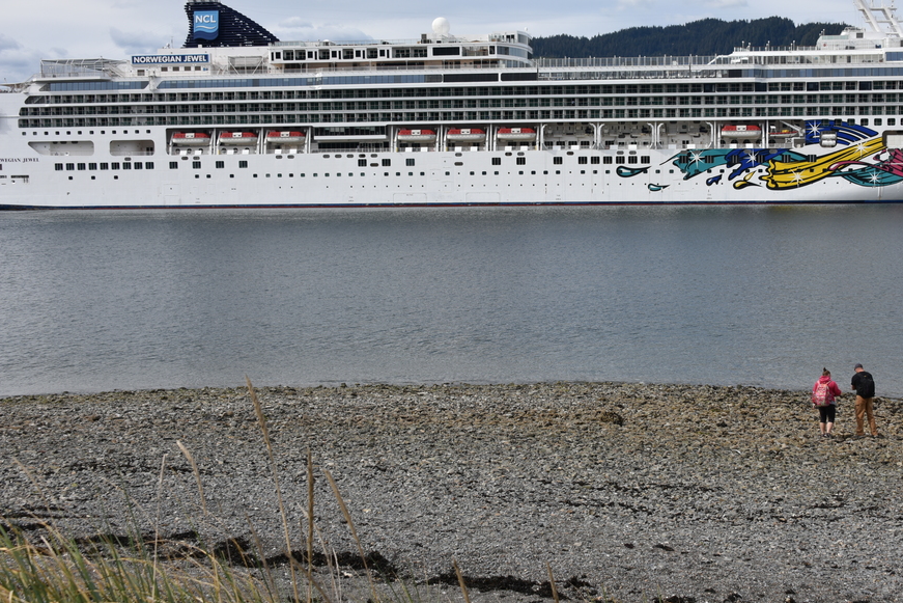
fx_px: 1179
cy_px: 275
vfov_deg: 28.6
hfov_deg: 41.5
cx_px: 574
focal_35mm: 47
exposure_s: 1/320
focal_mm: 32
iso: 100
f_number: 9
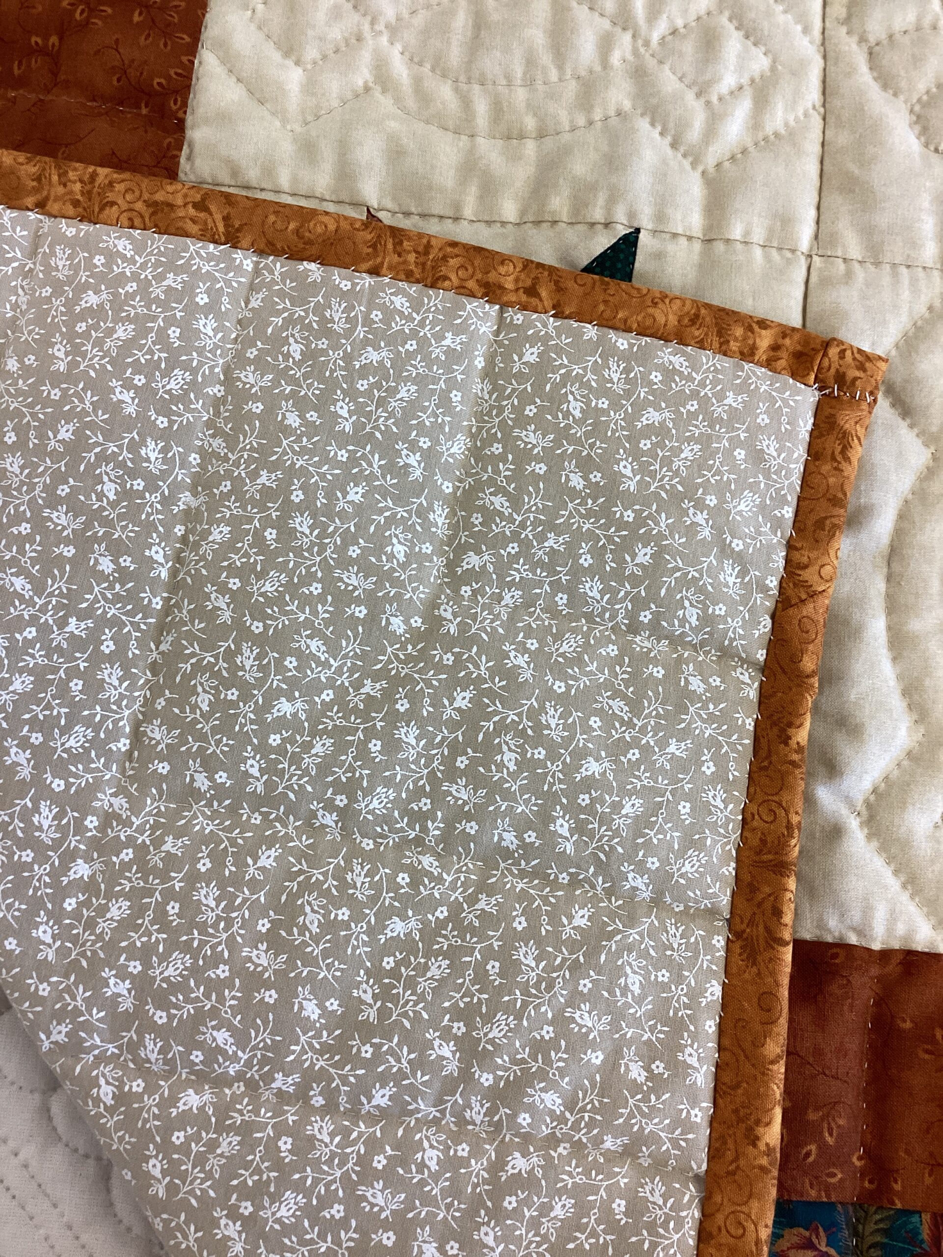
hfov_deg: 45.4
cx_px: 472
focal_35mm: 31
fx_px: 1126
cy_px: 628
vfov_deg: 58.4
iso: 80
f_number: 2.4
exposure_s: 1/60
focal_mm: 3.3
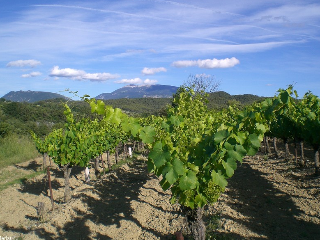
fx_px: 361
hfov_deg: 47.8
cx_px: 160
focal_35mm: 39
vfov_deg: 36.8
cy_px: 119
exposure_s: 1/500
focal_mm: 6.3
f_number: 4.4
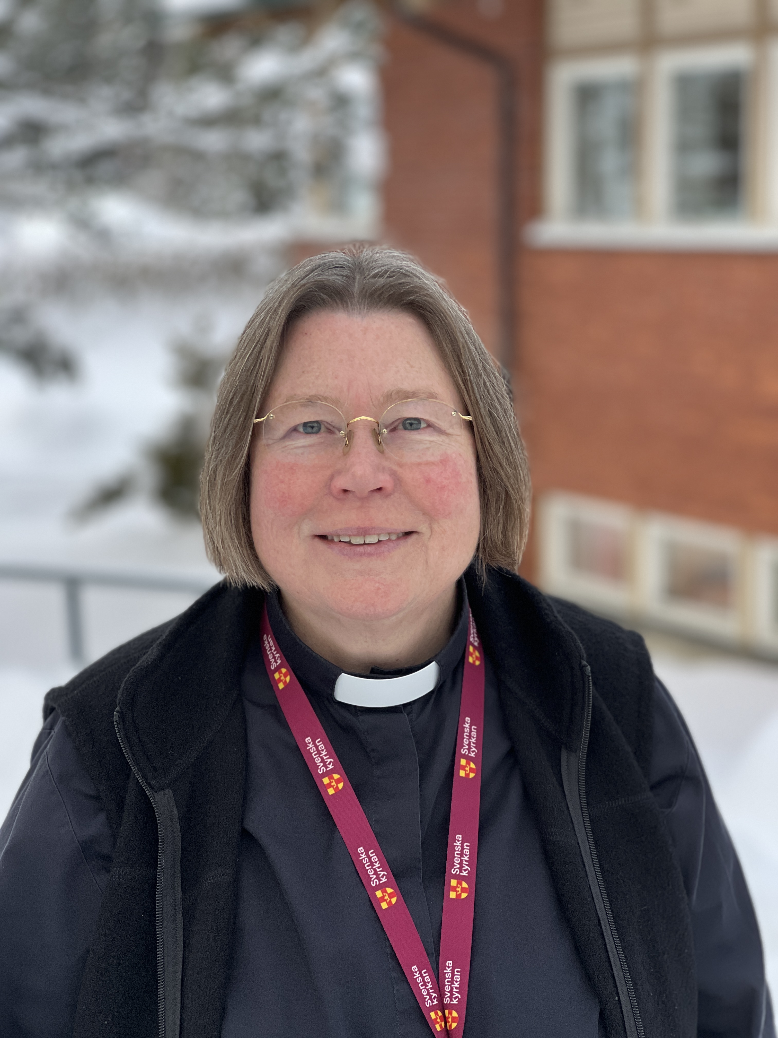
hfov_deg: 19.1
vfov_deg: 25.3
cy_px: 519
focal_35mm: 77
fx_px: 2307
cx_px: 389
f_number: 2.8
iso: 125
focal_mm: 9
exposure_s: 1/121
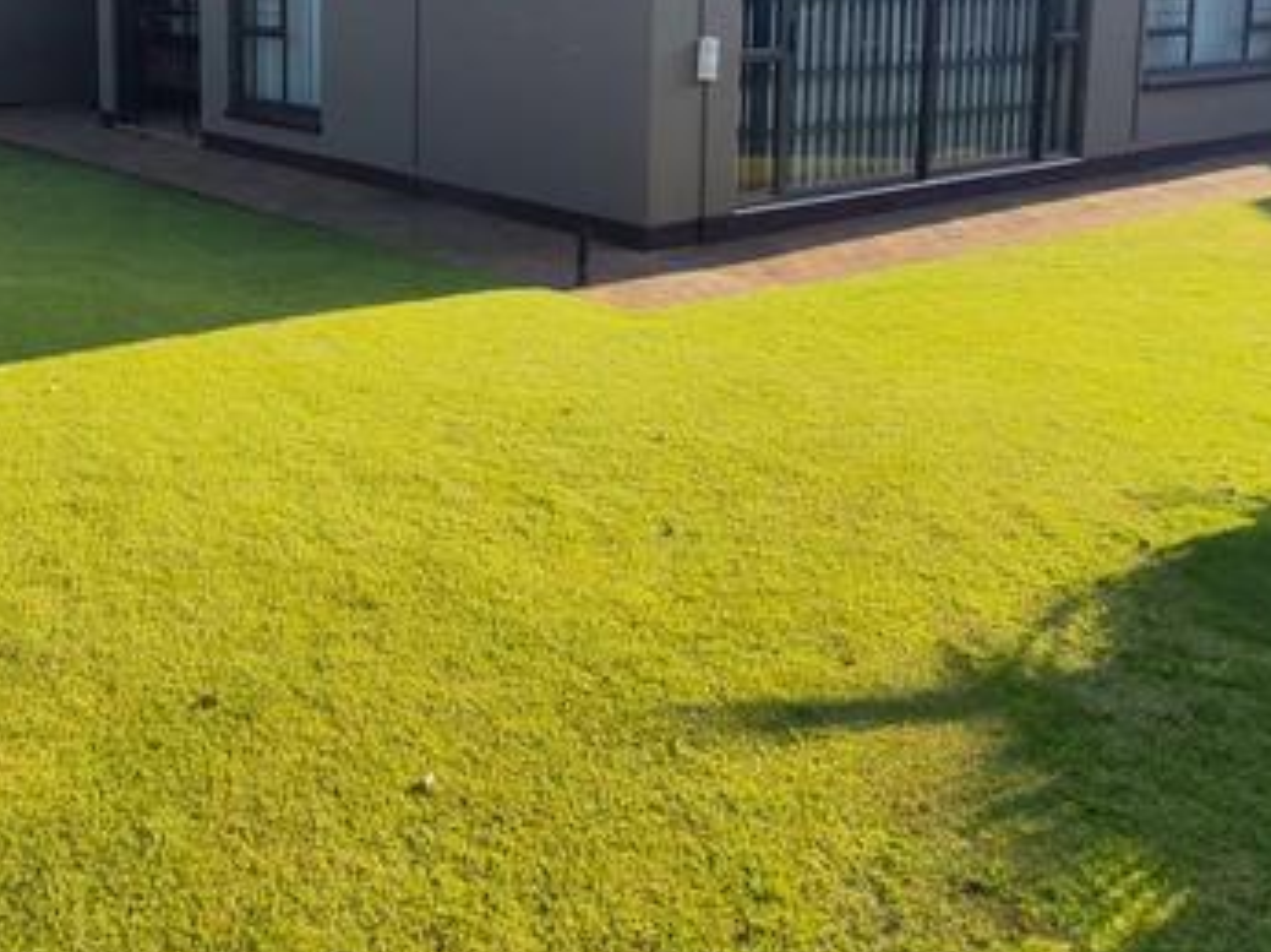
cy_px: 114
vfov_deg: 36.5
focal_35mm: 37
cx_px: 316
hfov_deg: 48.2
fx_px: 1358
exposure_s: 1/810
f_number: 2.2
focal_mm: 1.96
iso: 50
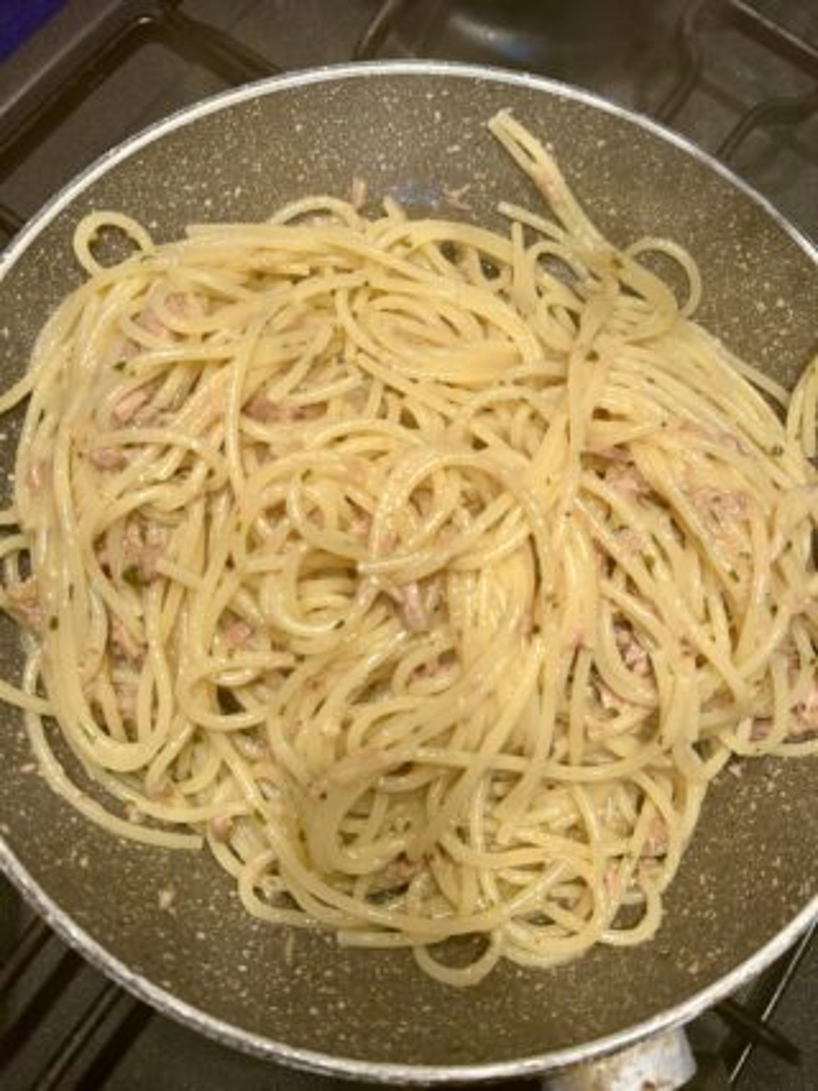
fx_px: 820
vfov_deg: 67.3
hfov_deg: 53.0
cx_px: 409
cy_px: 546
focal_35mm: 26
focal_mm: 5.7
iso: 40
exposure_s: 1/100
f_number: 1.5
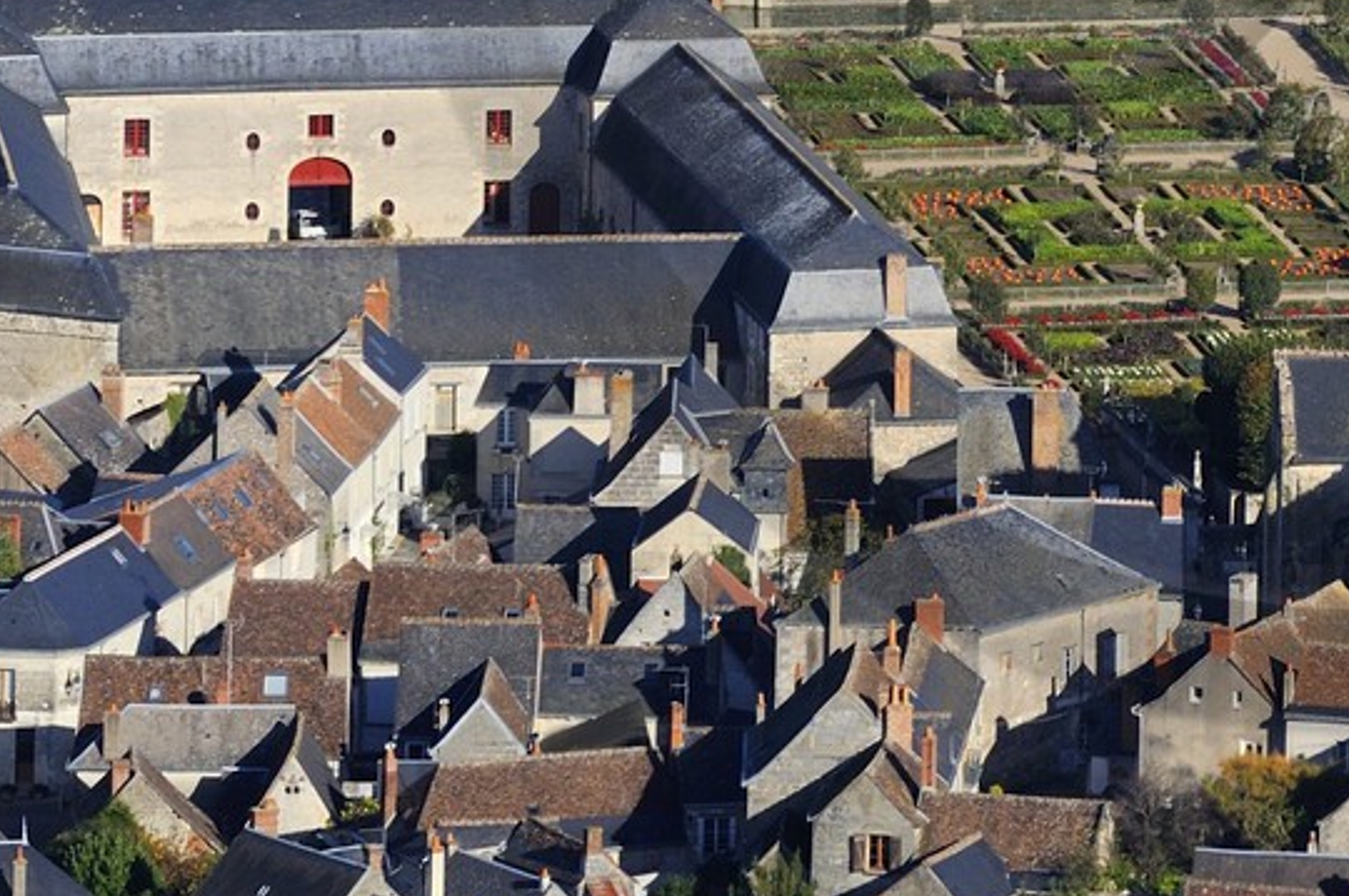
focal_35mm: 563
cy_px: -304
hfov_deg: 3.7
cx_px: 1386
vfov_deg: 2.4
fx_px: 21077
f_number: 11
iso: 400
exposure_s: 1/800
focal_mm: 190
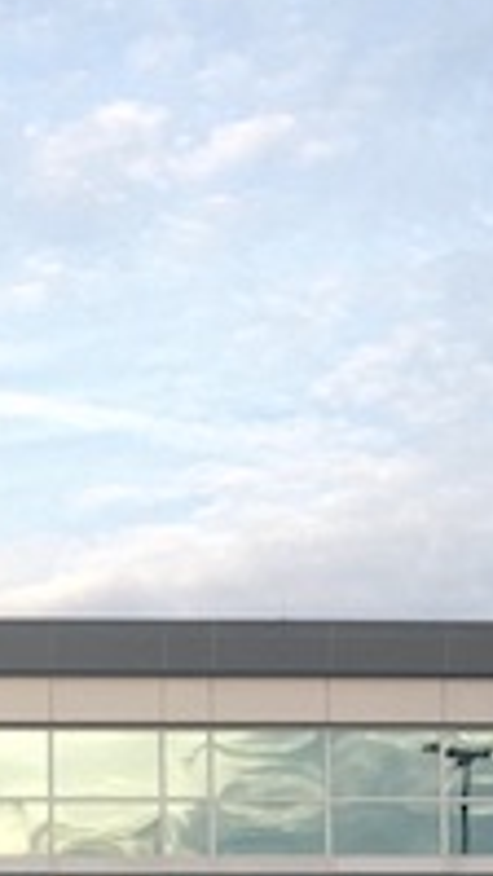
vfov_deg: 11.1
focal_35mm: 191
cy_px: 995
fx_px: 4437
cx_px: 119
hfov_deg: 6.4
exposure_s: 1/120
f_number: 2.2
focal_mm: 4.15
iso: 25
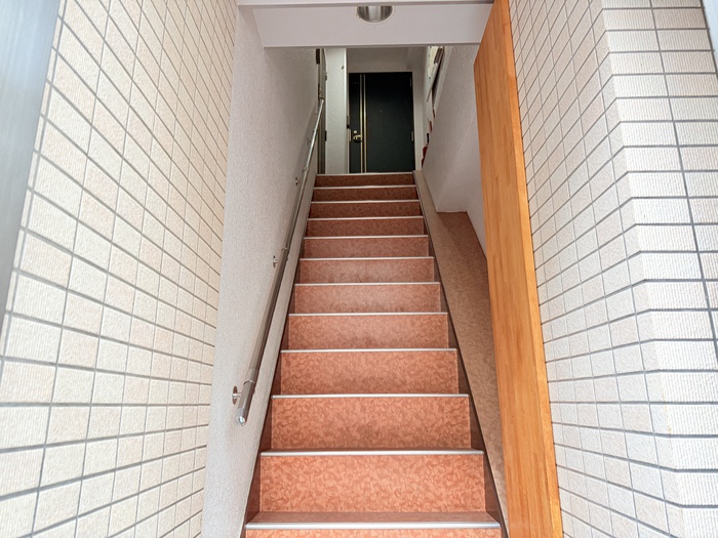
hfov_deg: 71.6
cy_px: 269
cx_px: 359
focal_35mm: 24
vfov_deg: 56.8
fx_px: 498
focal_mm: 6.76
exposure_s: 1/65
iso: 200
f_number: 1.78
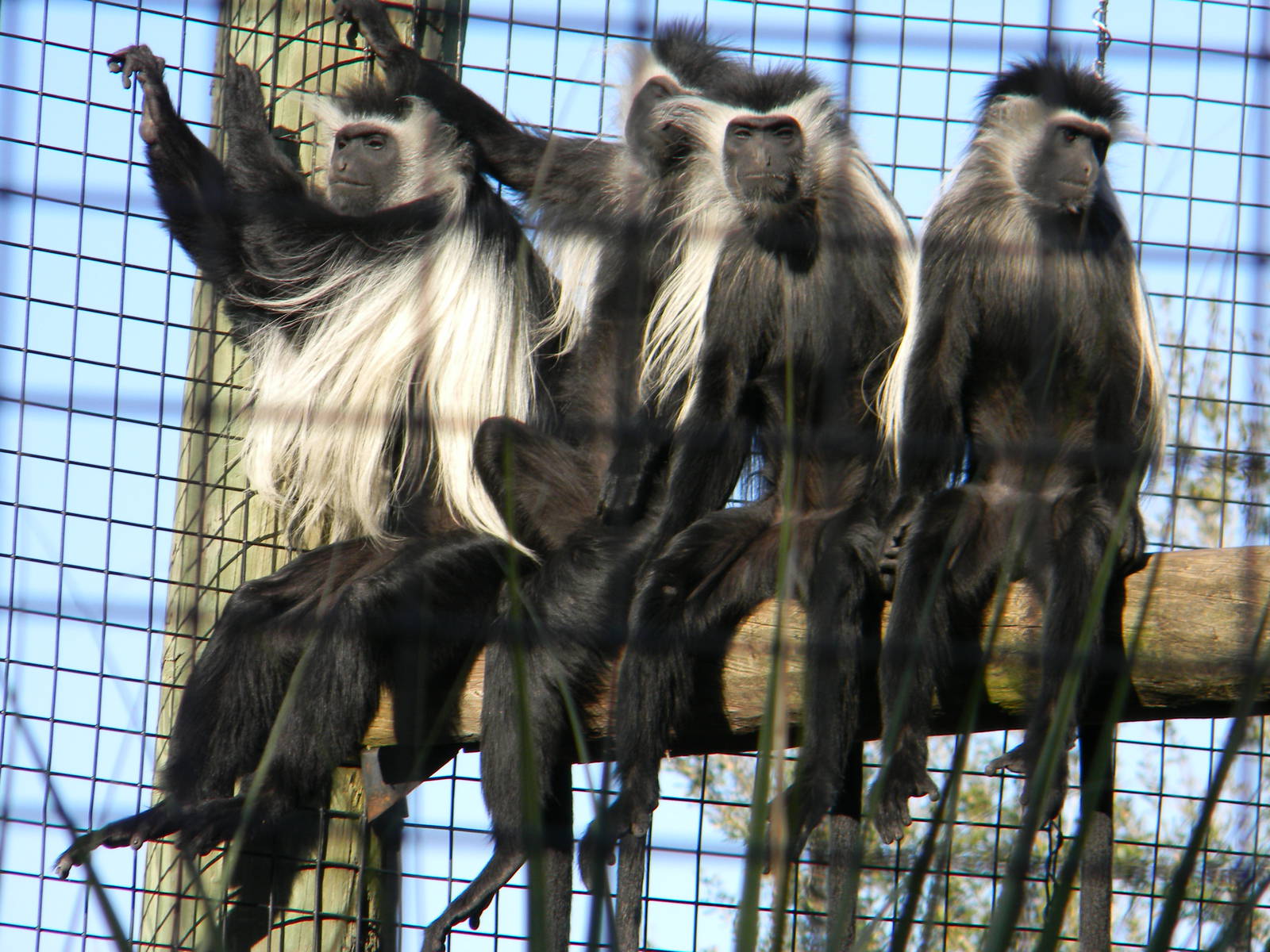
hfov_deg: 7.1
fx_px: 10199
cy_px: 476
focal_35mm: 278
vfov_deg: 5.3
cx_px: 635
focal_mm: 50.4
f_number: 5.4
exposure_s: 1/161
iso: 80
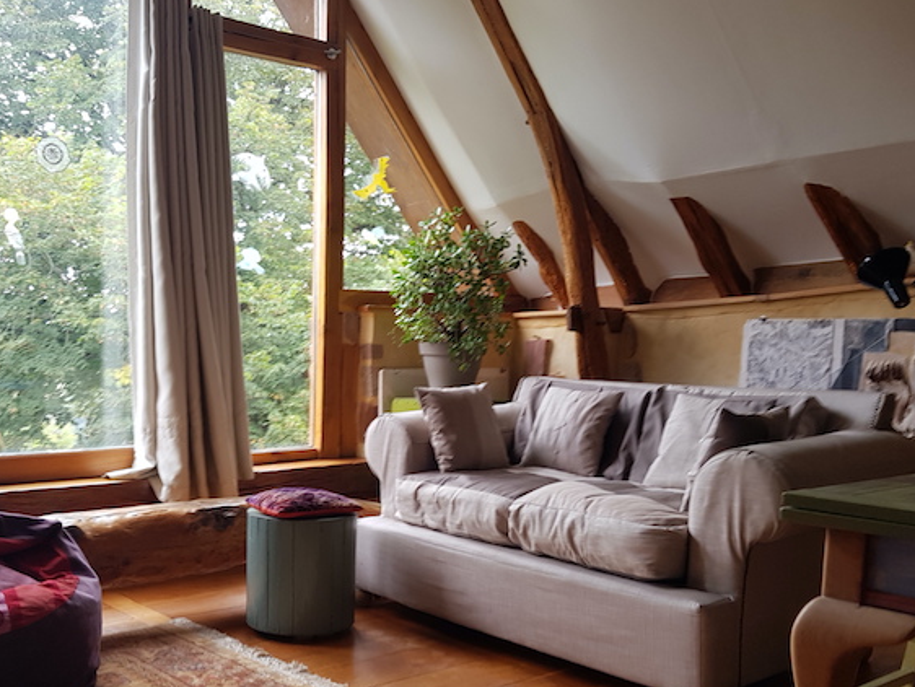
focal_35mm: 37
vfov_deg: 38.3
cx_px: 383
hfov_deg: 49.9
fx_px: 978
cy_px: 454
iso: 50
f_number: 1.7
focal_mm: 4.3
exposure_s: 1/100
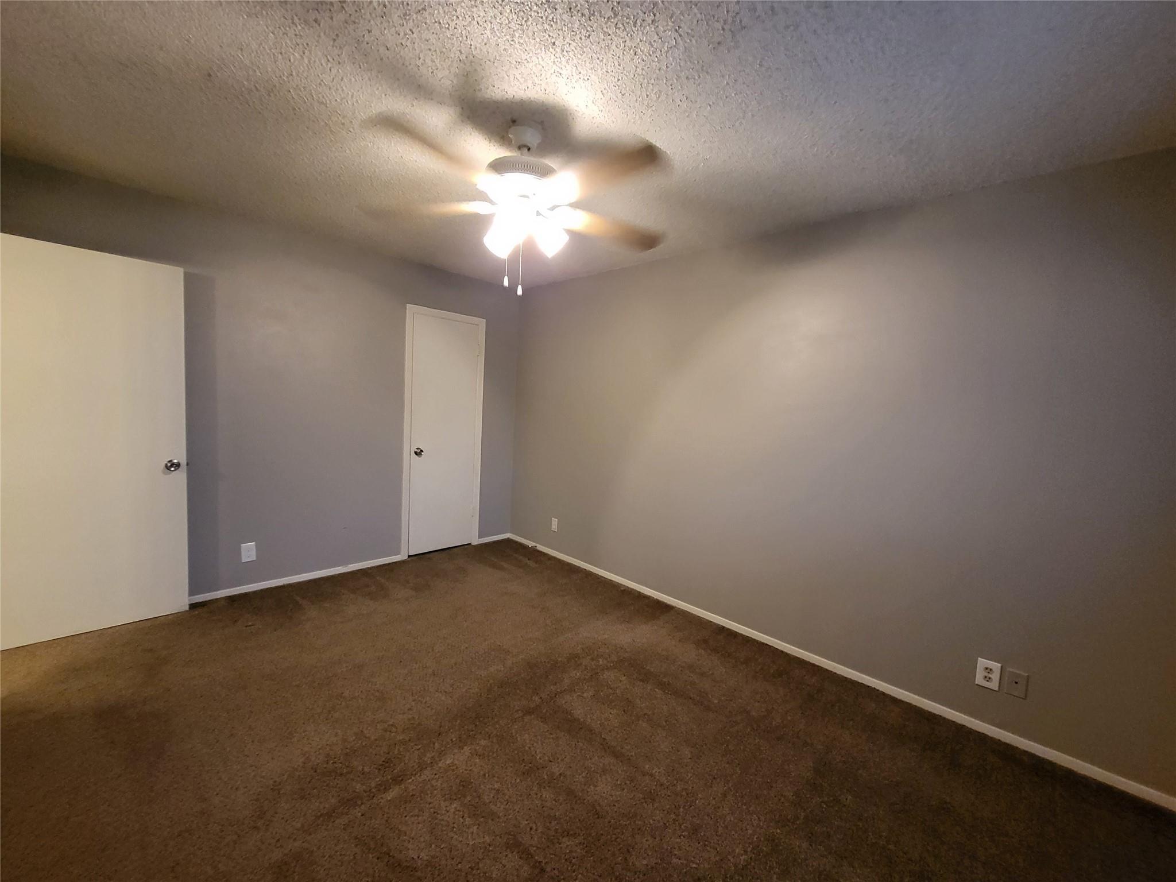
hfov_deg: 106.2
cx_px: 588
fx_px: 442
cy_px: 441
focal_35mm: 13
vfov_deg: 89.9
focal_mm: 1.74
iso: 500
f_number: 2.2
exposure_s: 1/30
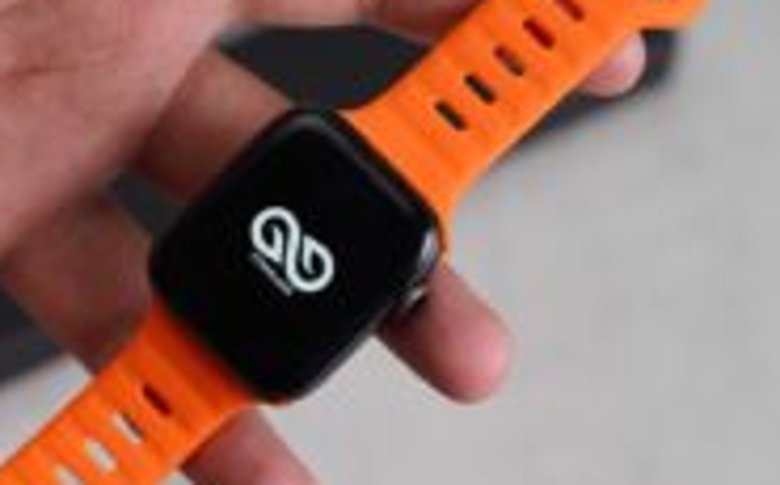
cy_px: 365
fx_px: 2717
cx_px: 186
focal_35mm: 128
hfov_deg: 16.2
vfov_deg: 10.2
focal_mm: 58
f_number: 4
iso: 800
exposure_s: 1/160
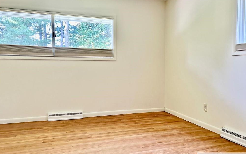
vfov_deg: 44.5
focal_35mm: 28
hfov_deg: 66.5
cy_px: 75
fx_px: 188
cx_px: 122
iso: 125
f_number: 1.5
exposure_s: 1/96
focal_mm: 5.7
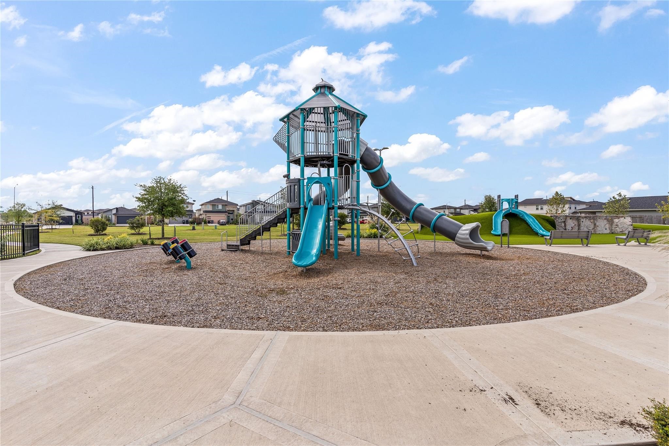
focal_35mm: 17
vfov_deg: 70.4
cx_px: 334
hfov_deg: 93.3
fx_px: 316
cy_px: 223
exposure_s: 1/200
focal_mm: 17
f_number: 8
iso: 125
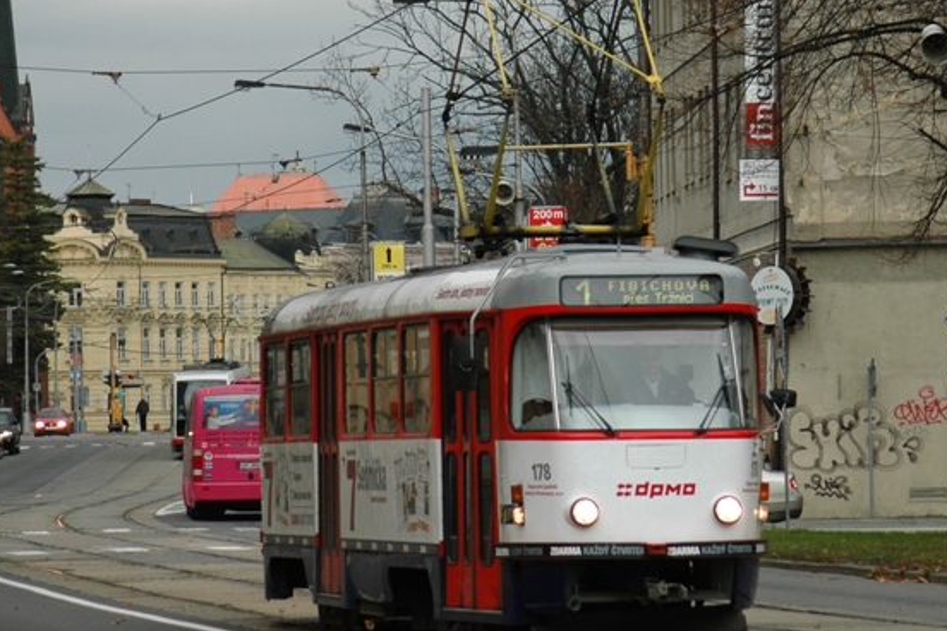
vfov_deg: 5.2
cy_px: 237
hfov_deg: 7.7
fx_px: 6993
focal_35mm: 266
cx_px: 449
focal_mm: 105
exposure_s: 1/250
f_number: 5.3
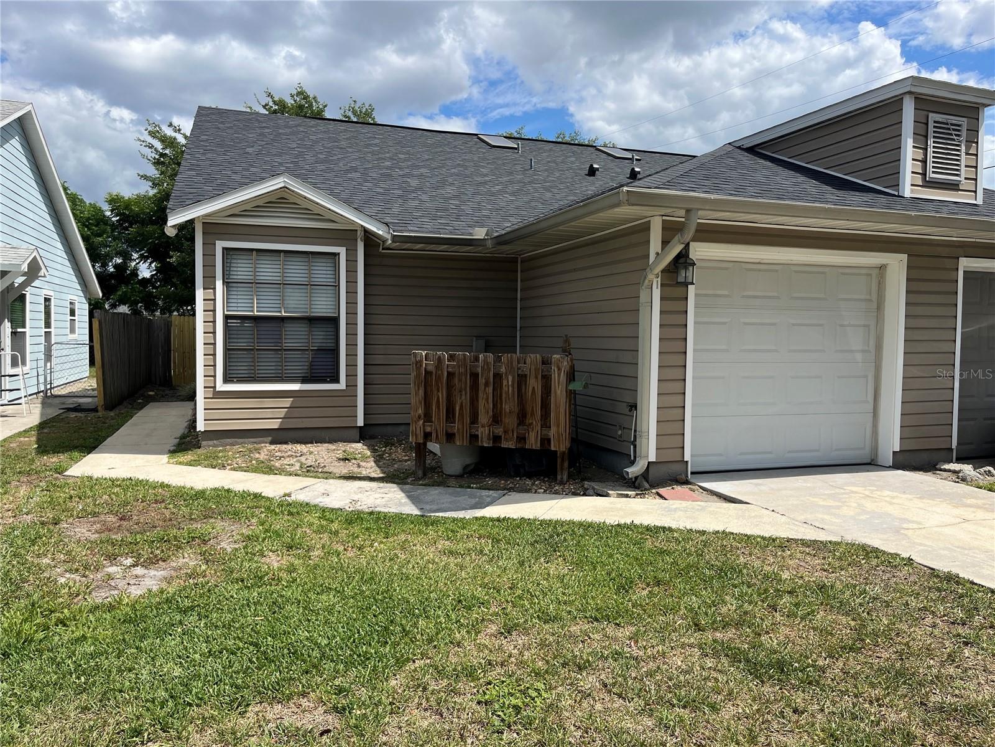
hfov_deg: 67.3
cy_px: 374
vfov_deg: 53.1
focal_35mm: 26
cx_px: 498
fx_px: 747
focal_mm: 5.1
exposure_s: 1/3745
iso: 50
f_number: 1.6
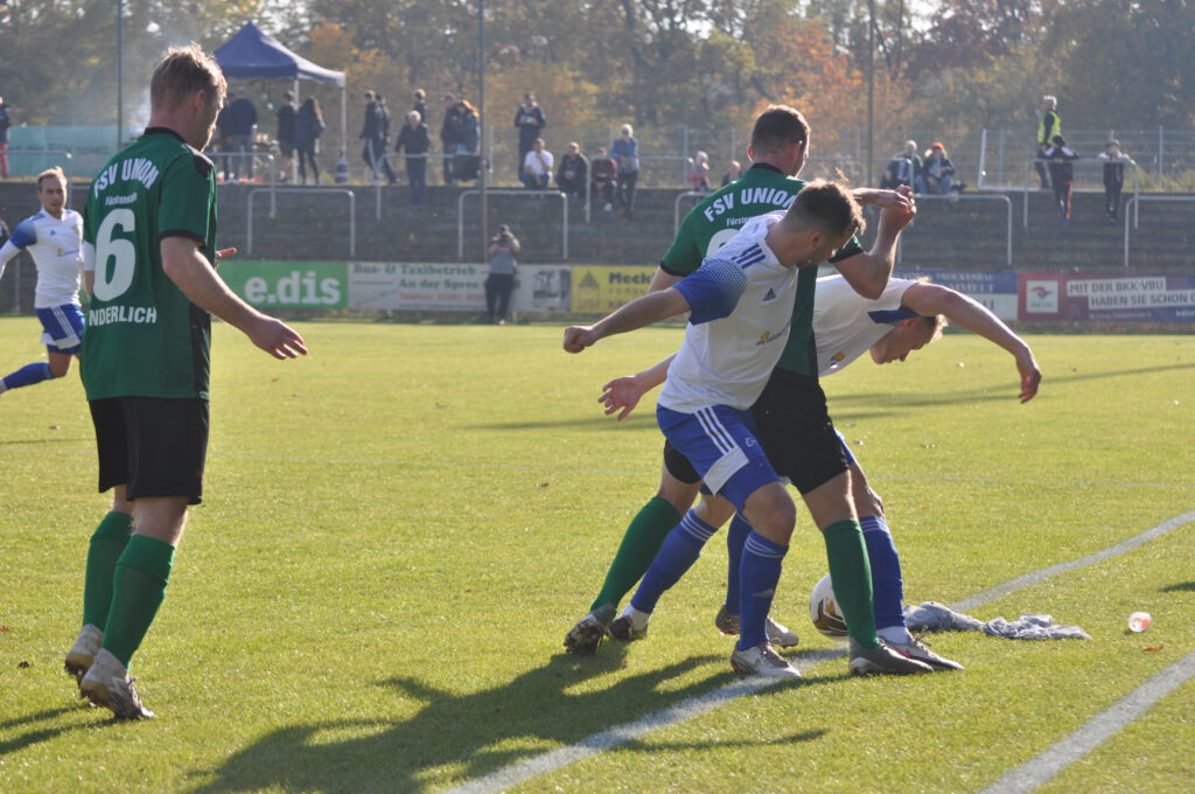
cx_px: 598
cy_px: 397
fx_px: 4277
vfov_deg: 10.6
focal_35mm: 129
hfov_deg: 15.9
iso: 200
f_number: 5.6
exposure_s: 1/500
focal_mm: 86
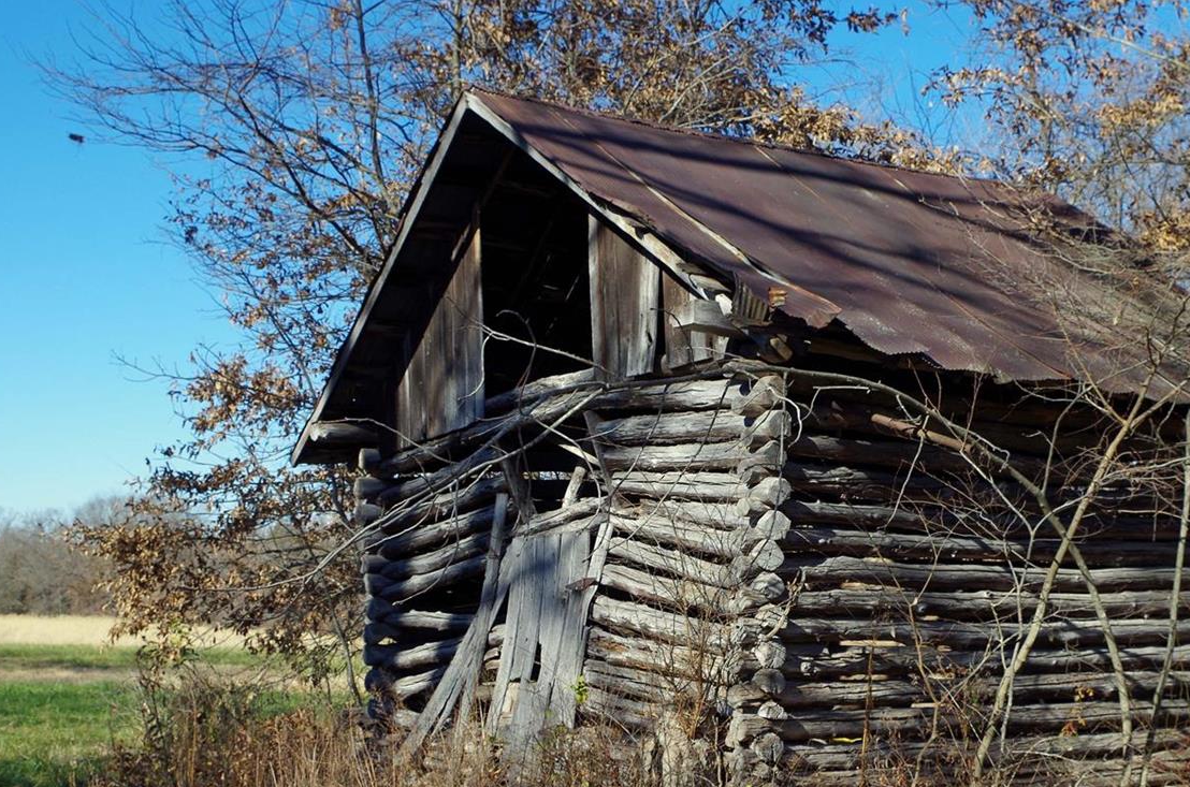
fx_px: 1715
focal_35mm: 52
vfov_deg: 25.8
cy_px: 482
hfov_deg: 38.1
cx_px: 726
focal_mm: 24.38
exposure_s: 1/250
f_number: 5.6
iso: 100
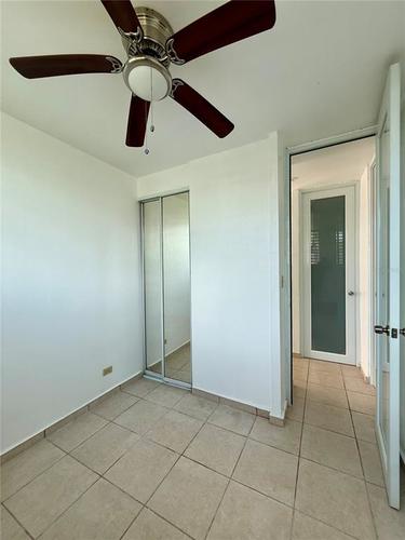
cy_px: 270
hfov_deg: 85.7
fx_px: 218
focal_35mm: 14
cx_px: 202
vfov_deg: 102.1
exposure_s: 1/99
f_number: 2.2
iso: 64
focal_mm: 2.22
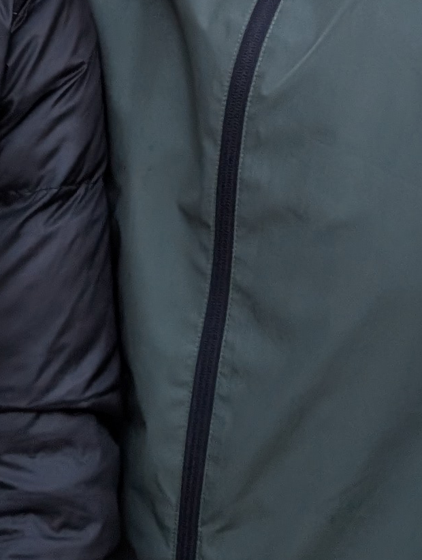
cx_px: 160
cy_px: -297
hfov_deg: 12.5
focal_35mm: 119
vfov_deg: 15.2
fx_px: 1929
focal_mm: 6.9
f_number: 1.68
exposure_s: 1/100
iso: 220
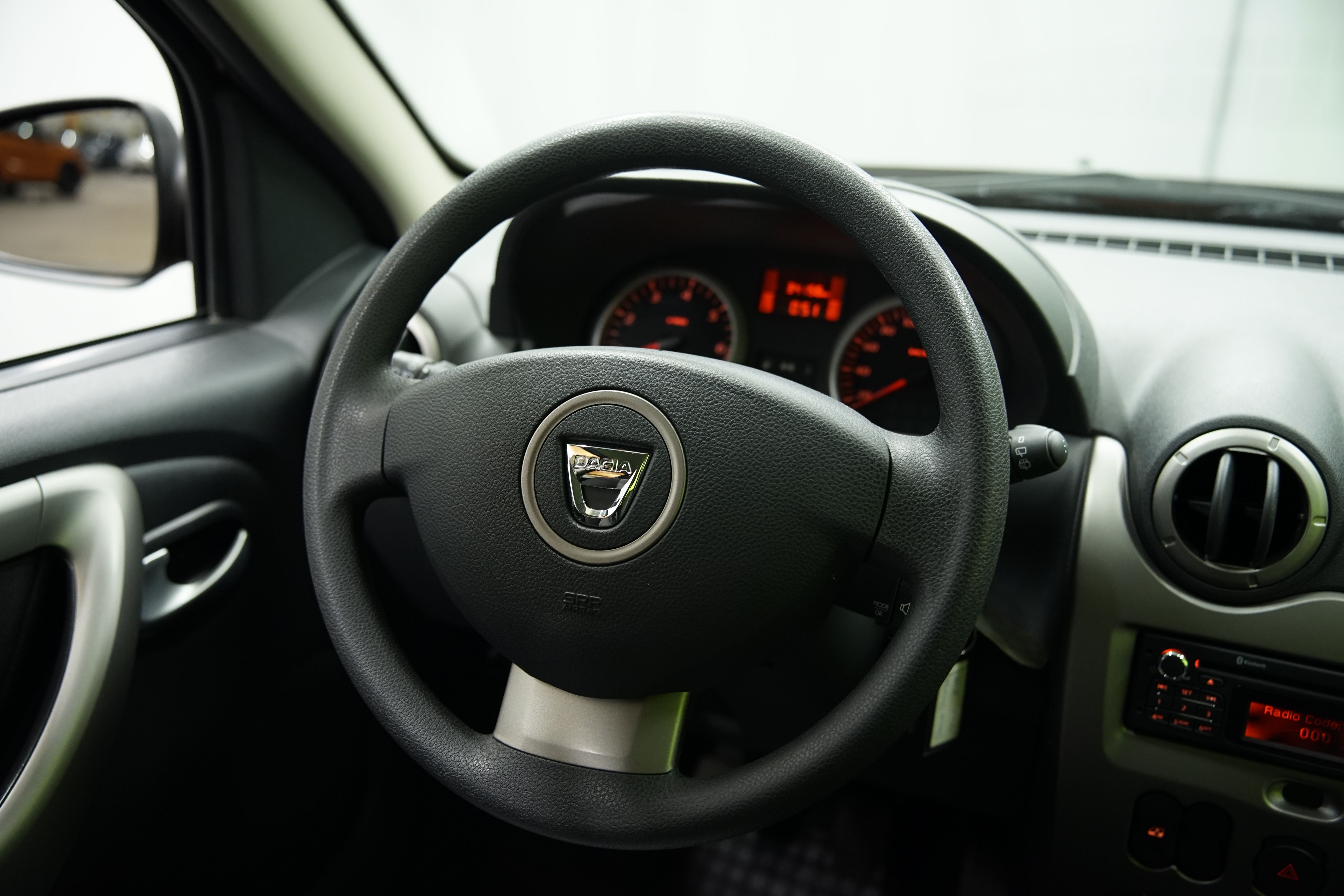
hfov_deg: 54.4
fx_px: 1307
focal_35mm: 35
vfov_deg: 37.9
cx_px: 672
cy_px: 448
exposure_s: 1/30
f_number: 2.8
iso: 1000
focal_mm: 35
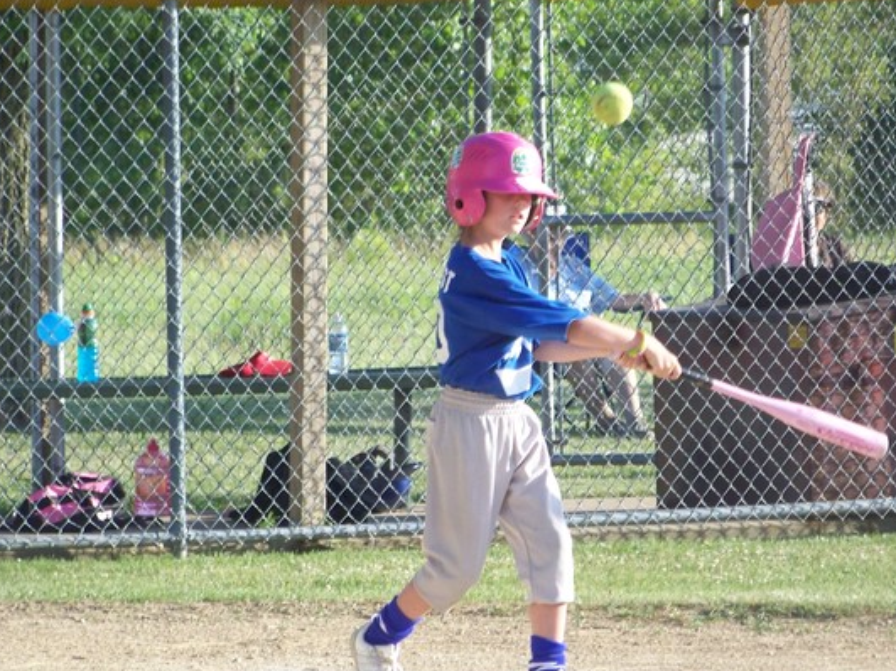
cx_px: 486
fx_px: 8488
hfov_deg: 6.0
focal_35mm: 328
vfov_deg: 4.5
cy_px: 310
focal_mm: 44.5
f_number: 4
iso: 200
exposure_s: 1/640
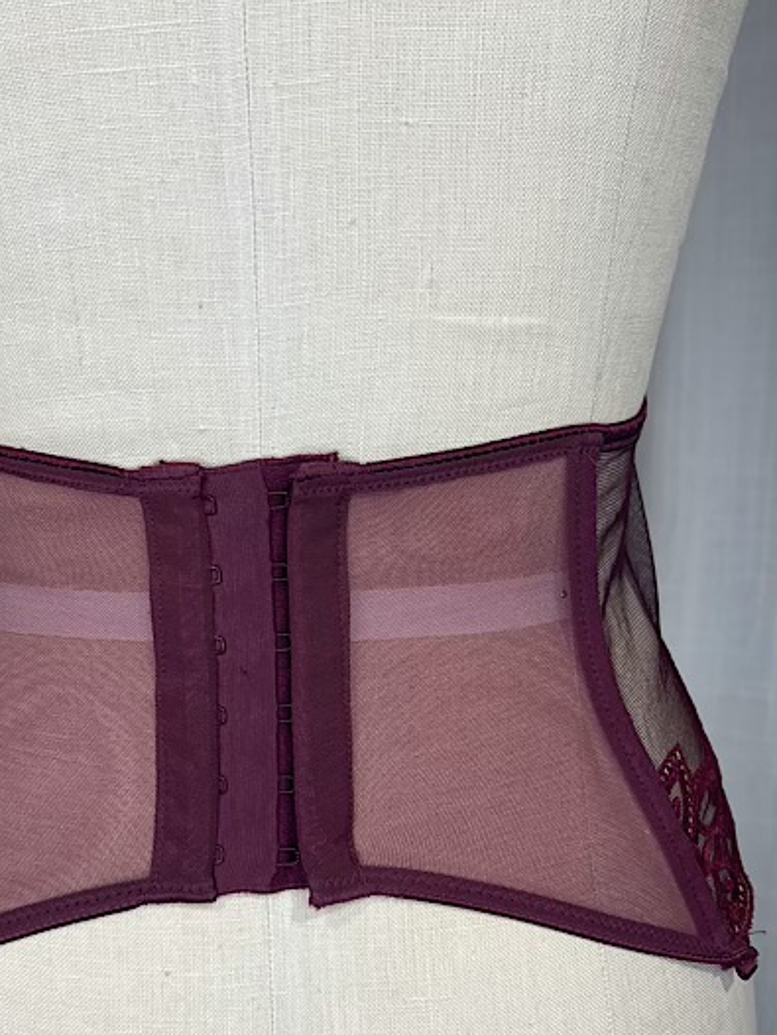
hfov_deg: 37.5
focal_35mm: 38
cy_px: 545
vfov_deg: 48.9
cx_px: 295
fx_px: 1136
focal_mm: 5.1
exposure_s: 1/488
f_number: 1.6
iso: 32
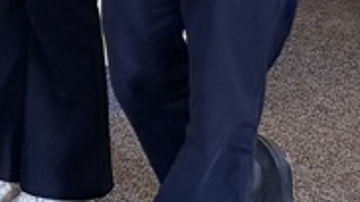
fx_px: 1402
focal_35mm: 147
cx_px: -651
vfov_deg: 7.5
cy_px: -354
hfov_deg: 10.9
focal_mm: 6.76
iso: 320
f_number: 1.78
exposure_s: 1/60
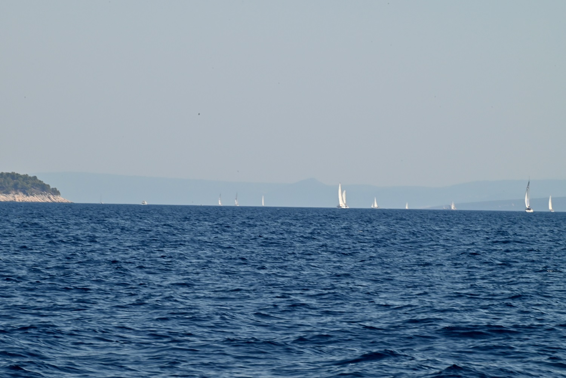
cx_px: 283
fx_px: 4718
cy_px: 189
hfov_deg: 6.9
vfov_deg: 4.6
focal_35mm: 300
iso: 900
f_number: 29
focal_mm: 300
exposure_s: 1/320
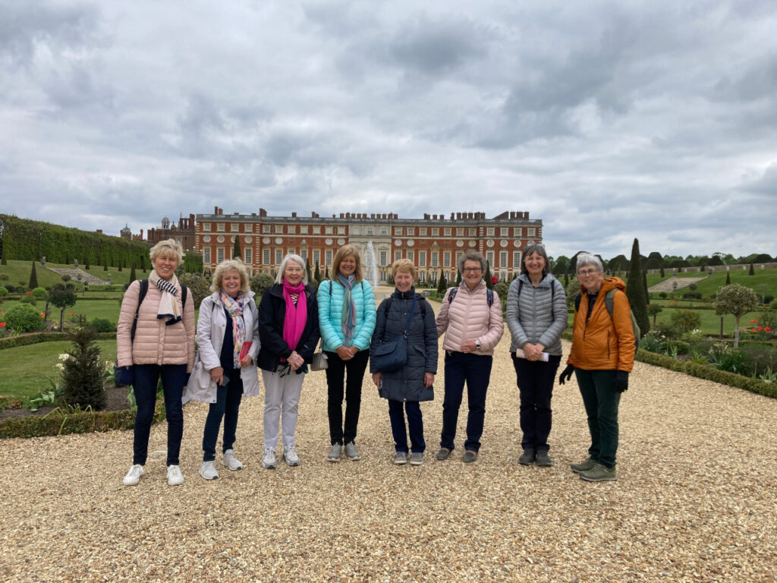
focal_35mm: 28
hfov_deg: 63.4
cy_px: 292
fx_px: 628
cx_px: 388
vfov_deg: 49.7
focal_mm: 3.99
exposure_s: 1/1567
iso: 20
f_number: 1.8
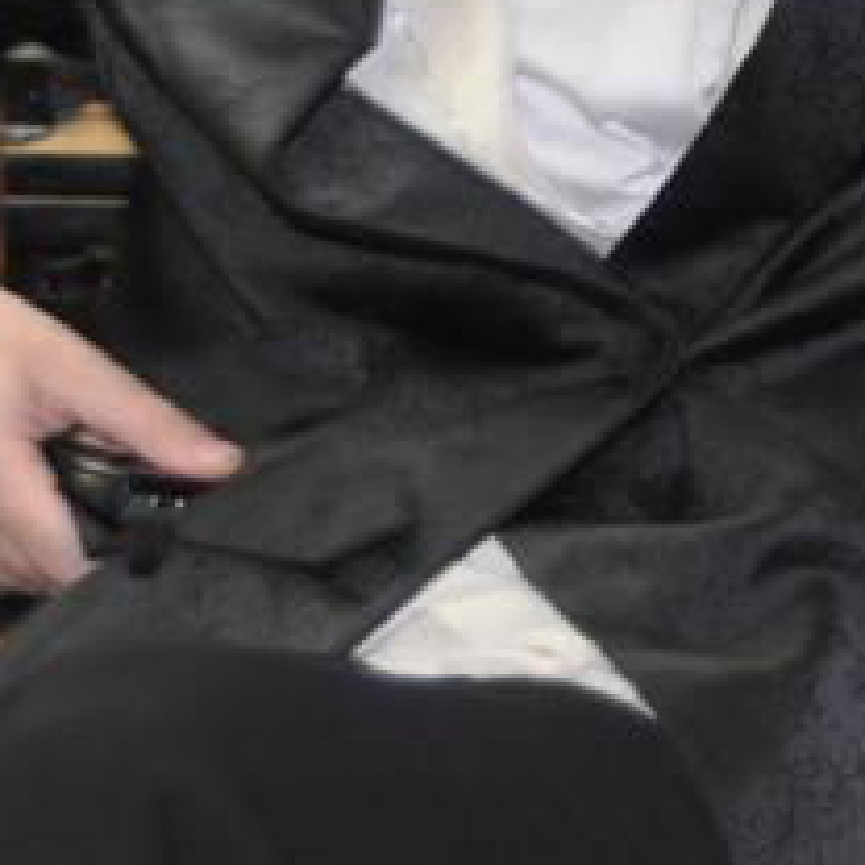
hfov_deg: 5.9
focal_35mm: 288
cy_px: -441
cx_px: 1859
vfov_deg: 6.0
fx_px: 8142
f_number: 4.5
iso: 720
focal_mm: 46
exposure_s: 1/60
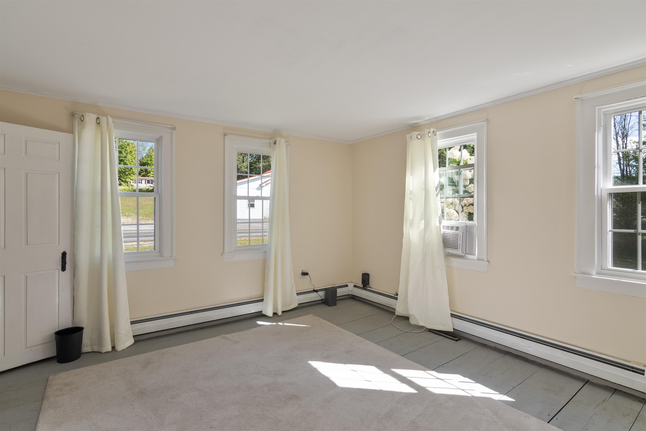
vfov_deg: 73.7
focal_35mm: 16
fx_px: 287
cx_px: 323
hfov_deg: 96.7
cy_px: 216
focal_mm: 11
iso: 500
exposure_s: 1/30
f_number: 5.6
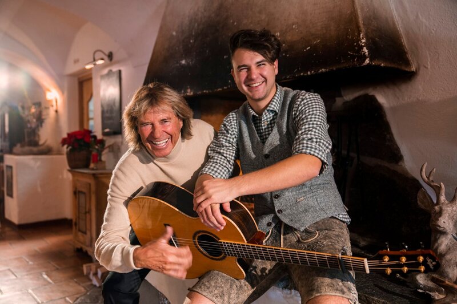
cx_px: 228
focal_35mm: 32
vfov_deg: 41.1
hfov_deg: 58.7
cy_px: 152
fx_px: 406
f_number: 2.8
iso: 1250
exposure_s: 1/100
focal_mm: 32
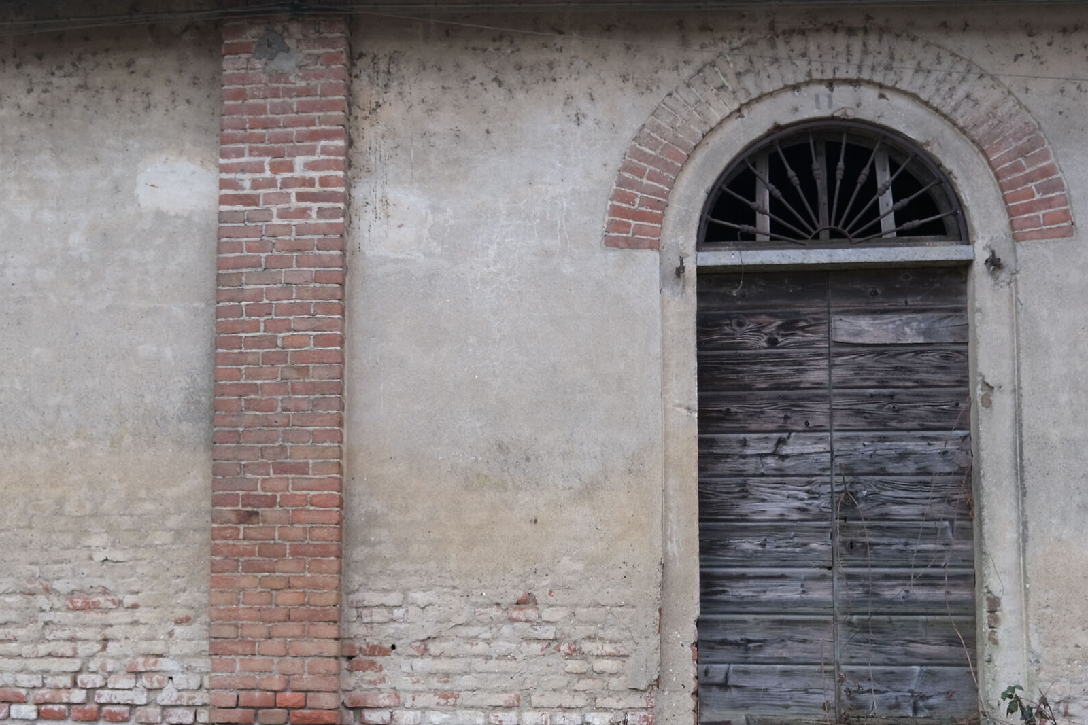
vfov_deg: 27.8
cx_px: 373
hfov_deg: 40.7
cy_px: 502
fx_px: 1451
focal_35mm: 48
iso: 160
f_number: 4
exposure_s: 1/60
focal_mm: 21.2
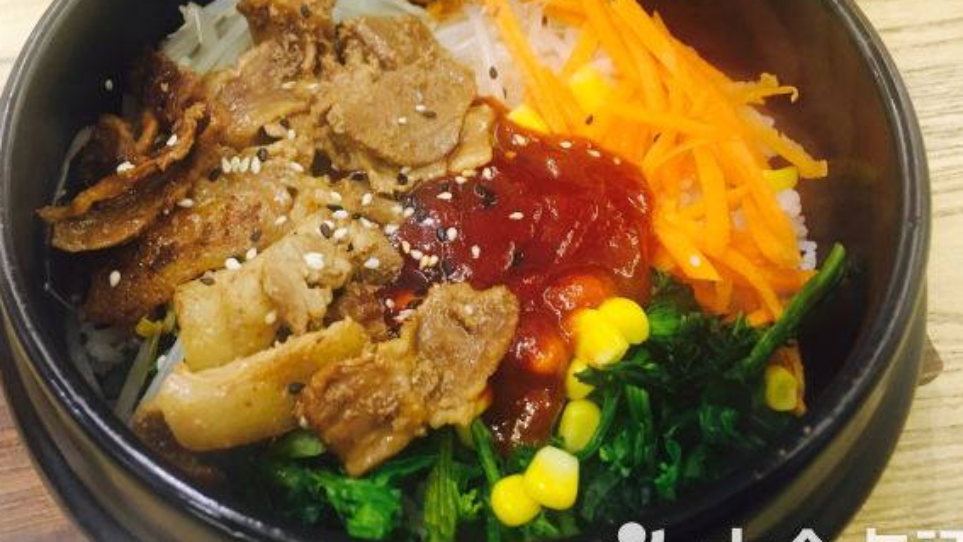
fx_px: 996
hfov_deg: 51.5
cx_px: 433
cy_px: 205
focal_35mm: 39
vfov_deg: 30.3
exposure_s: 1/17
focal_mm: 4.15
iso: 80
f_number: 2.2
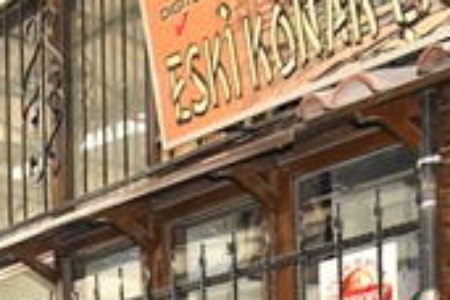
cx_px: 50
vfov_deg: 10.9
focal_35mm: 112
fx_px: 1400
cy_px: 636
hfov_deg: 18.0
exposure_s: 1/30
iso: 5000
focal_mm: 24
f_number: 10
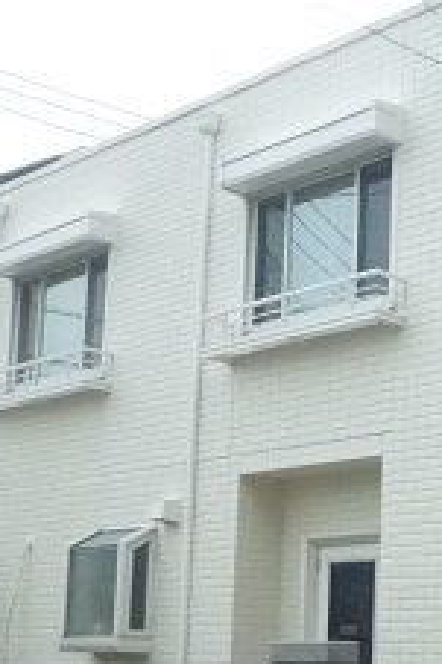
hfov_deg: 18.0
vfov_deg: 27.8
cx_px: 515
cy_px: 474
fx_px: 1328
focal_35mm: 72
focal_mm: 4.9
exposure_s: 1/1300
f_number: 10
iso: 1600
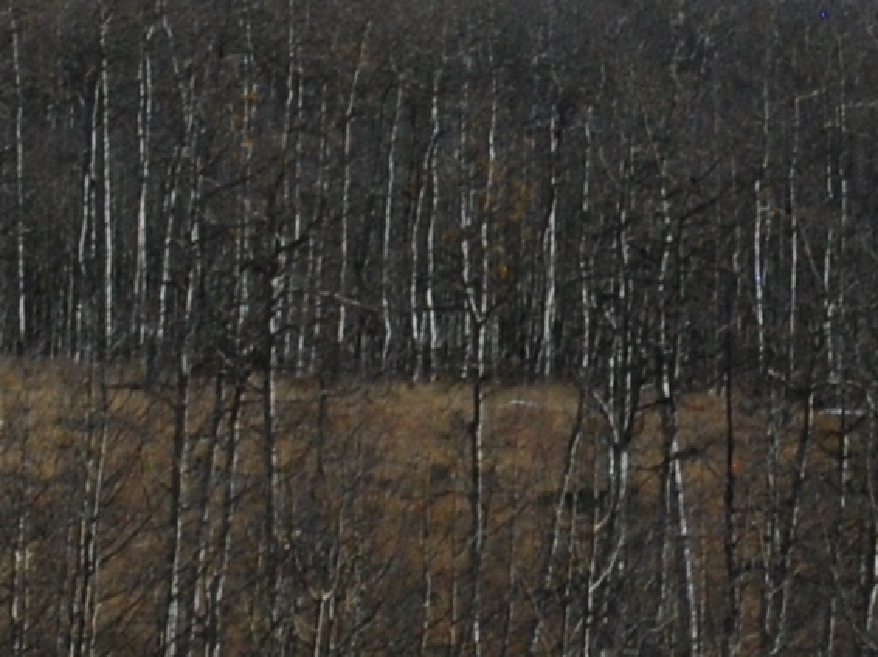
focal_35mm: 336
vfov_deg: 4.4
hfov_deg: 5.9
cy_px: 133
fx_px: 8519
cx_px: 988
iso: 400
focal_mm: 34
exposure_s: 1/320
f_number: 11
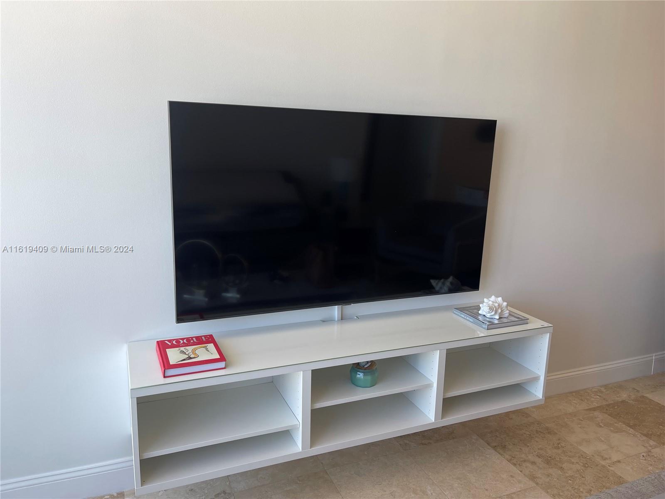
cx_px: 332
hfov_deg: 67.3
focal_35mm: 26
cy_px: 250
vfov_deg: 53.1
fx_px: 499
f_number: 1.6
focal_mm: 5.1
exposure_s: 1/120
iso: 50
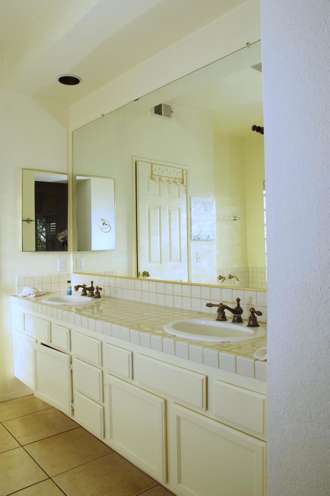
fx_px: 372
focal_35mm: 27
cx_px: 156
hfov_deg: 47.8
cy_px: 246
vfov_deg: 67.4
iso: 400
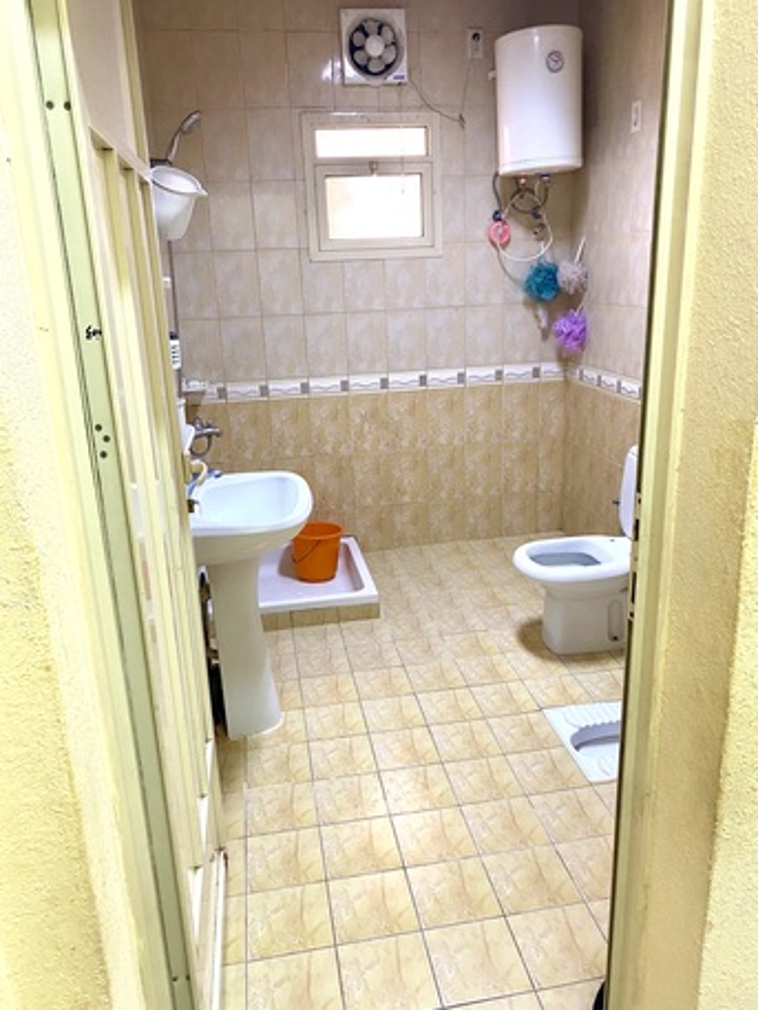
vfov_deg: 67.3
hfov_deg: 53.1
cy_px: 505
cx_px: 379
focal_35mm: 26
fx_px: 759
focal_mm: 4.25
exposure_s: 1/60
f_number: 1.8
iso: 250
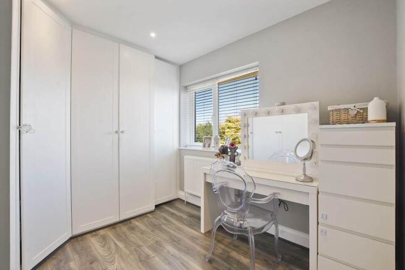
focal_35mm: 15
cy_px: 135
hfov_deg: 100.4
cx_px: 202
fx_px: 169
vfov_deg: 77.4
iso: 250
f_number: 8
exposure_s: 1/20
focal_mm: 10
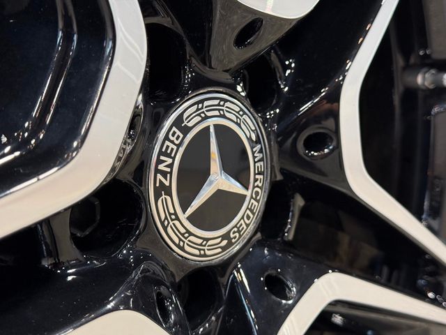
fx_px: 618
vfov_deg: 30.3
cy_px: 168
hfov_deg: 39.7
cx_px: 223
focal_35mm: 48
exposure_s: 1/120
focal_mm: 6.76
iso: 200
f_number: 1.78
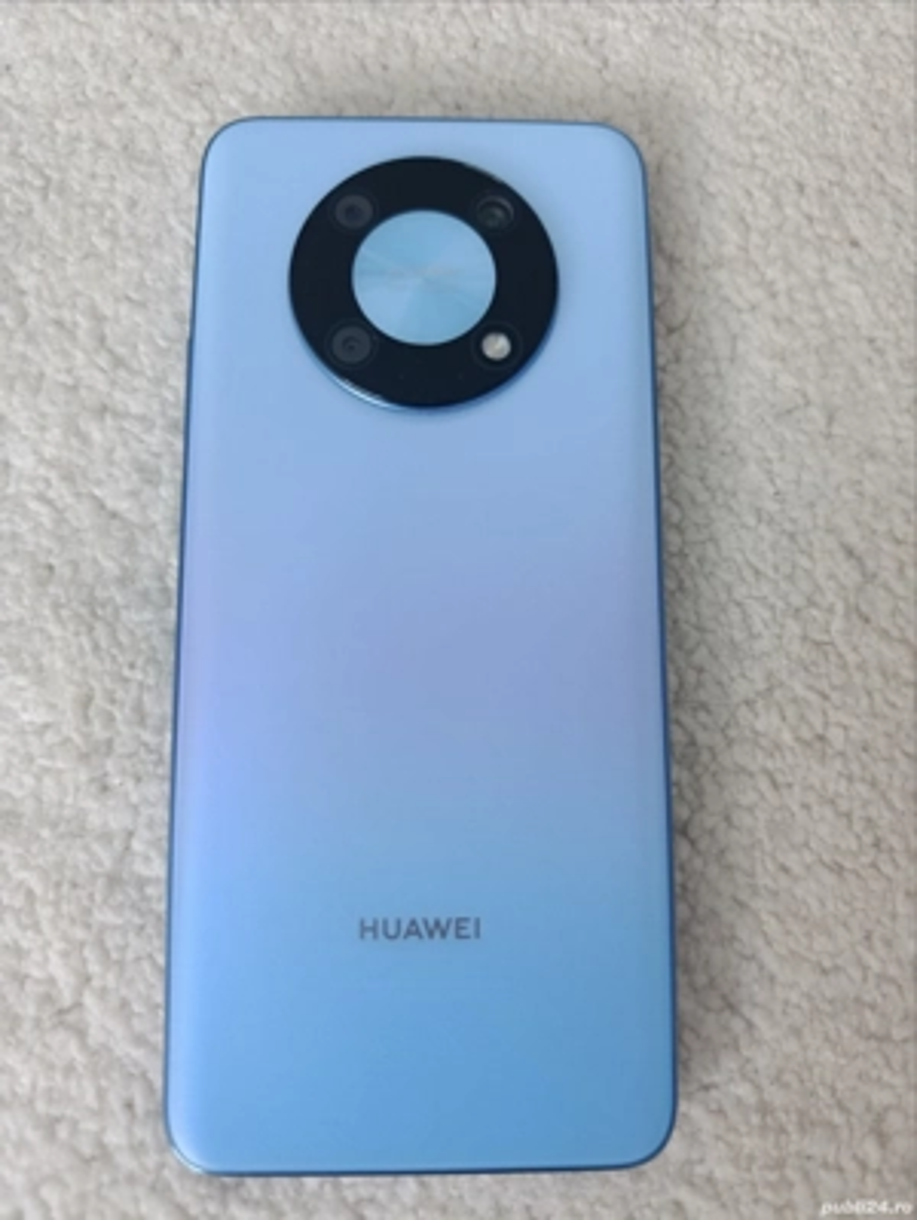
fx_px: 811
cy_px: 610
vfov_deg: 73.9
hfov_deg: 59.0
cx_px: 458
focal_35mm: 23
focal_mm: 6.11
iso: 1073
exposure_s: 1/100
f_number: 1.65
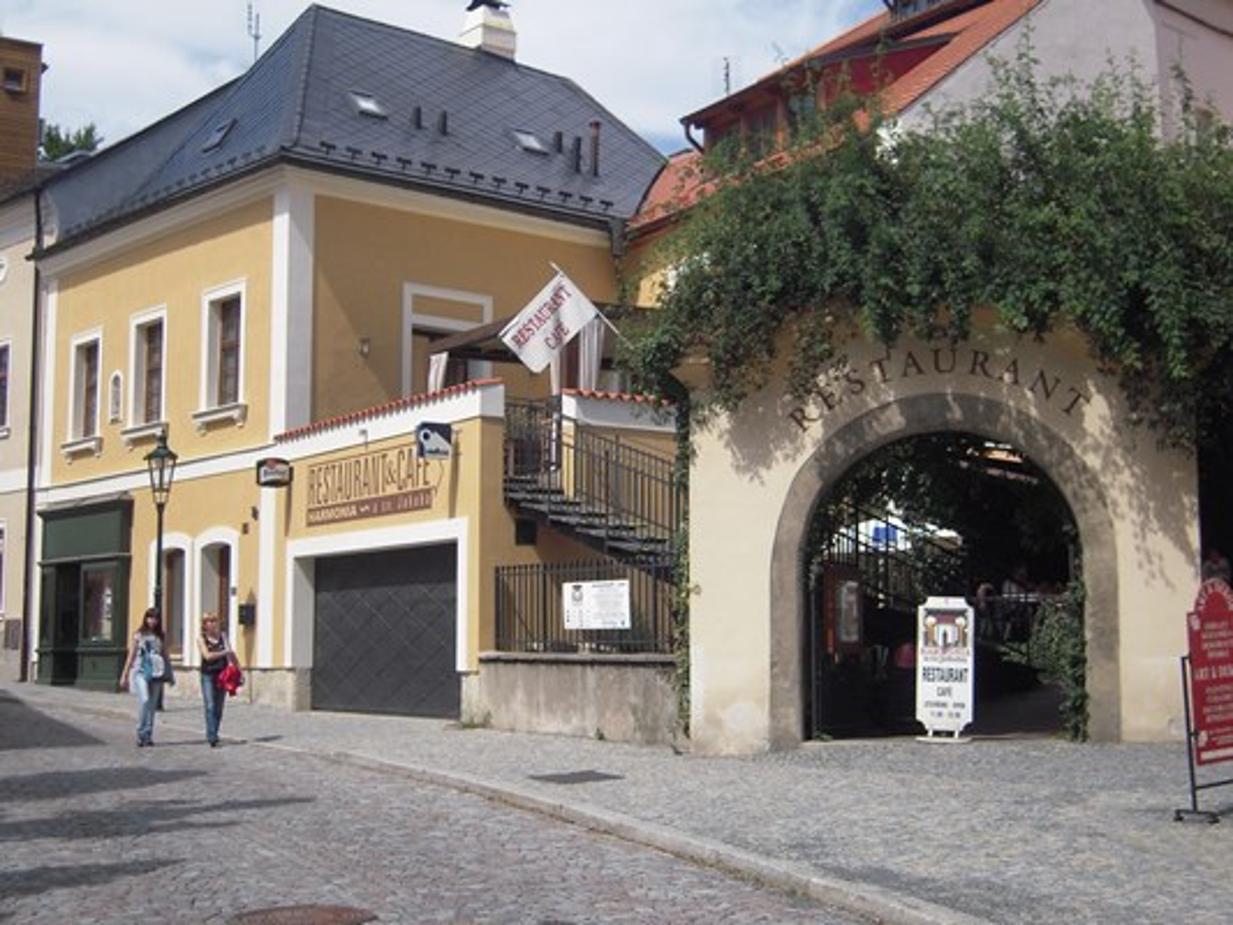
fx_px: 1781
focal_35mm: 50
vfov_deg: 29.1
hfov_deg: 38.2
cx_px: 616
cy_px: 462
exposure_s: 1/320
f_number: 7
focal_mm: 8.9
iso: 100
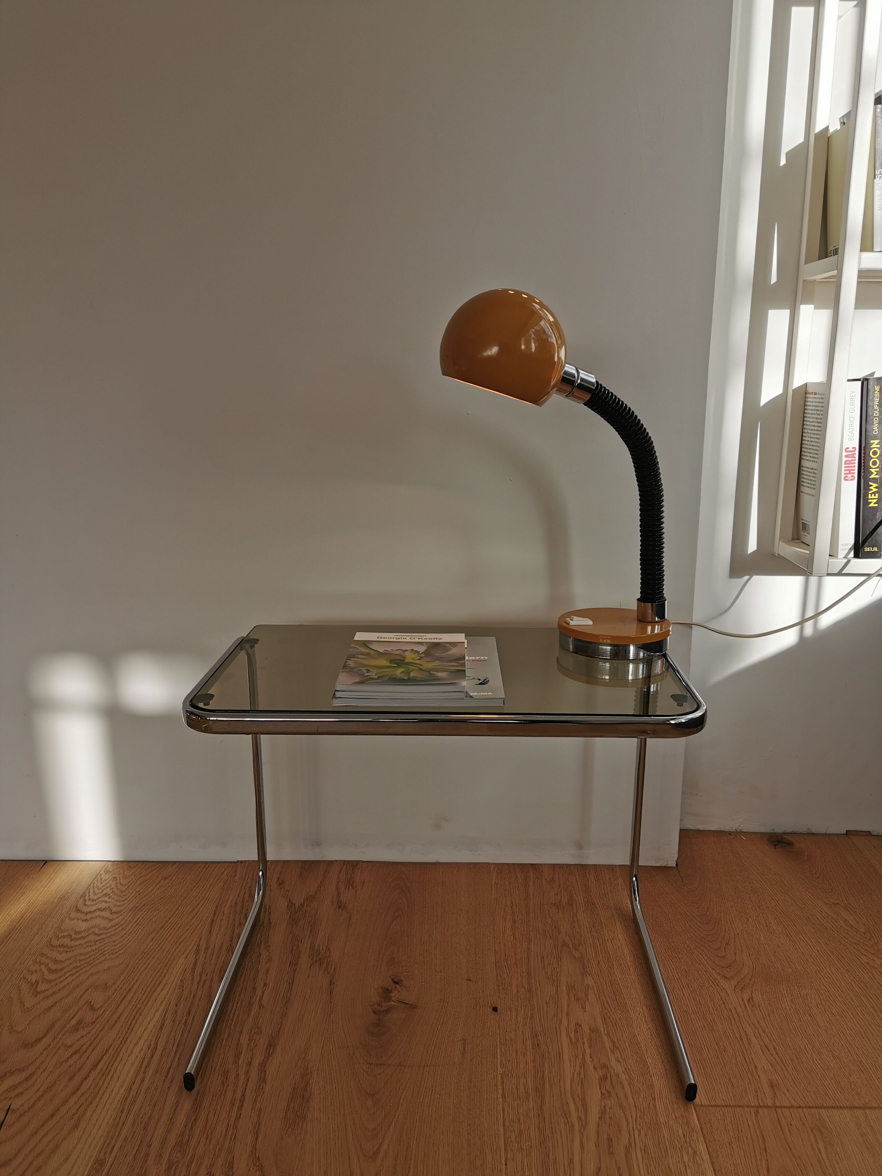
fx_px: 917
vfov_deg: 65.3
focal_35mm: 27
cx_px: 441
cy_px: 588
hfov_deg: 51.4
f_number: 1.6
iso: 50
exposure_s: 1/684
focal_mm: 5.56
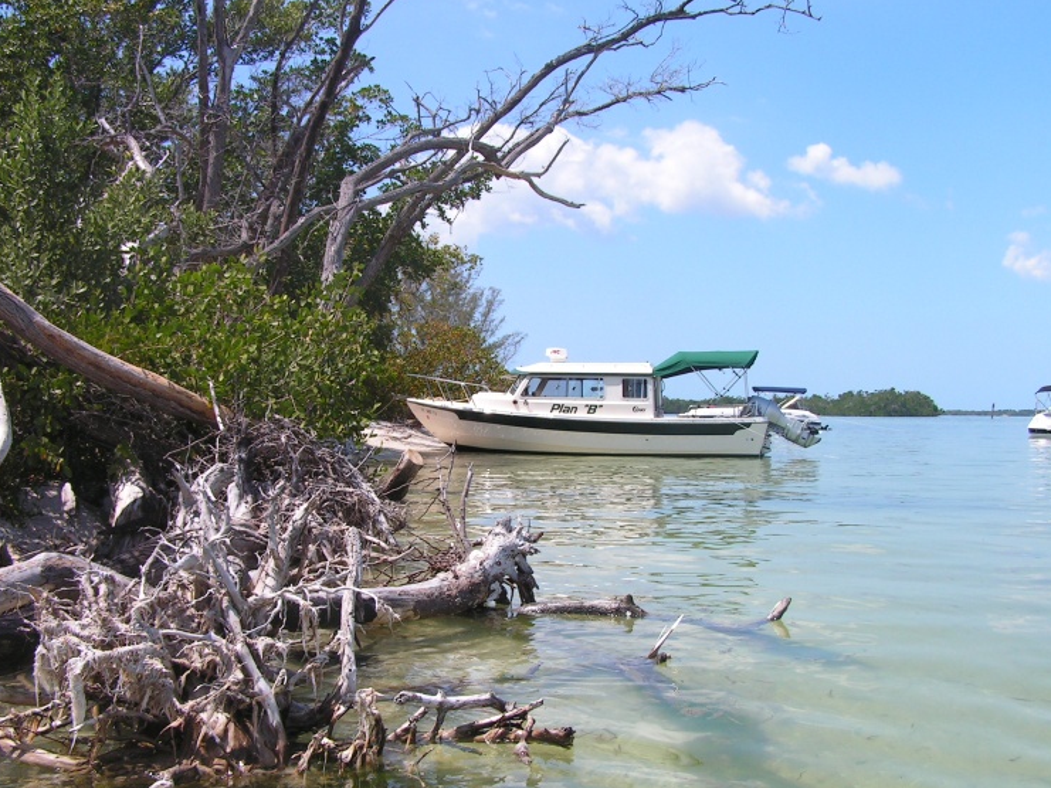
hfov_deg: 45.8
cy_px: 408
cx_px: 502
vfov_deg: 35.1
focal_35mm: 41
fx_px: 1245
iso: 50
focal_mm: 6.3
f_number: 5.6
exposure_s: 1/400
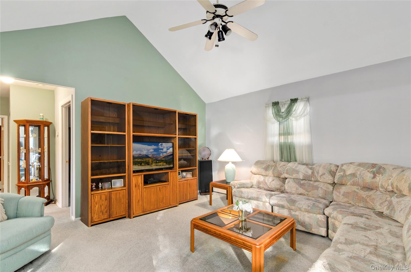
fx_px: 188
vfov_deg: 71.8
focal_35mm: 16
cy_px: 136
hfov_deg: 95.1
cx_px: 206
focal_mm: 11
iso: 400
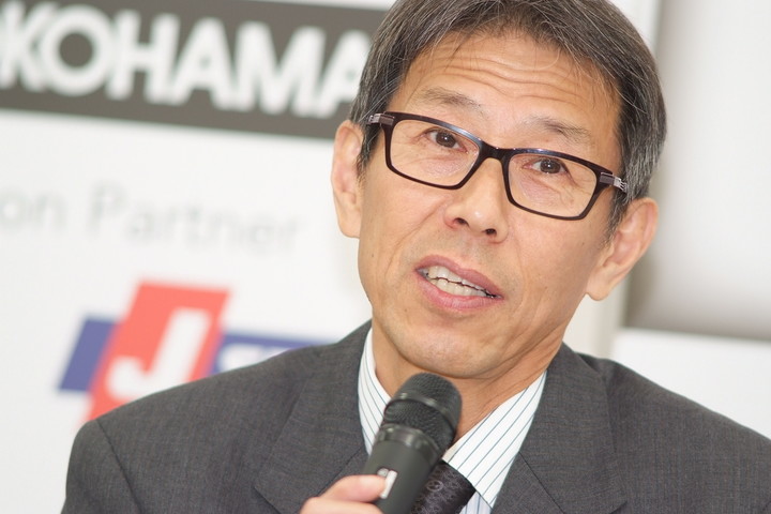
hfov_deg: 24.5
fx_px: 1777
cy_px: 257
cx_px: 386
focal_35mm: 83
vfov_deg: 16.5
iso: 800
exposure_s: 1/250
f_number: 3.5
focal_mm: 55
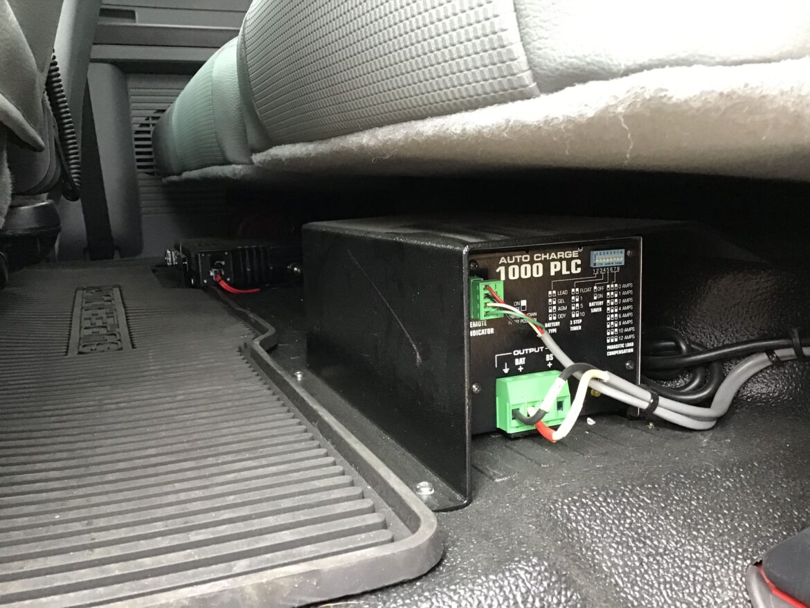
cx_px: 405
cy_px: 304
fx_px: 726
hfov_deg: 58.3
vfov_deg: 45.5
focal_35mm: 31
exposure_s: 1/20
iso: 200
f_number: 2.4
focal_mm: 3.3
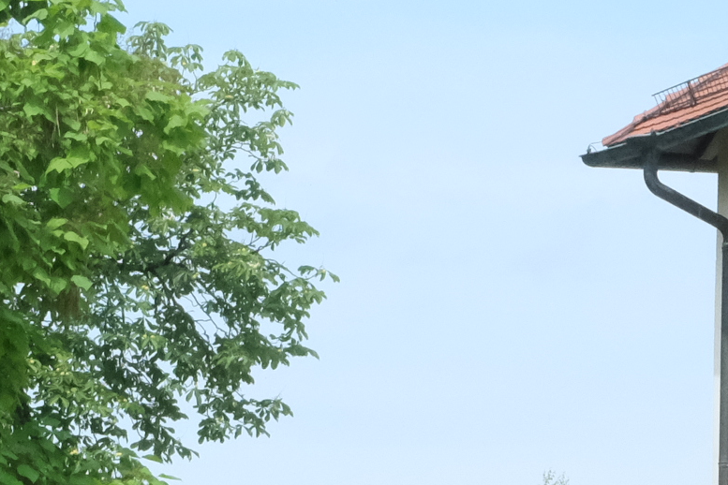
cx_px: -842
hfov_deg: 6.8
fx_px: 5864
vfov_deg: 4.6
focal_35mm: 290
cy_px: 1082
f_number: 10
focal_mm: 34.3
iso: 4000
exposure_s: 1/3000
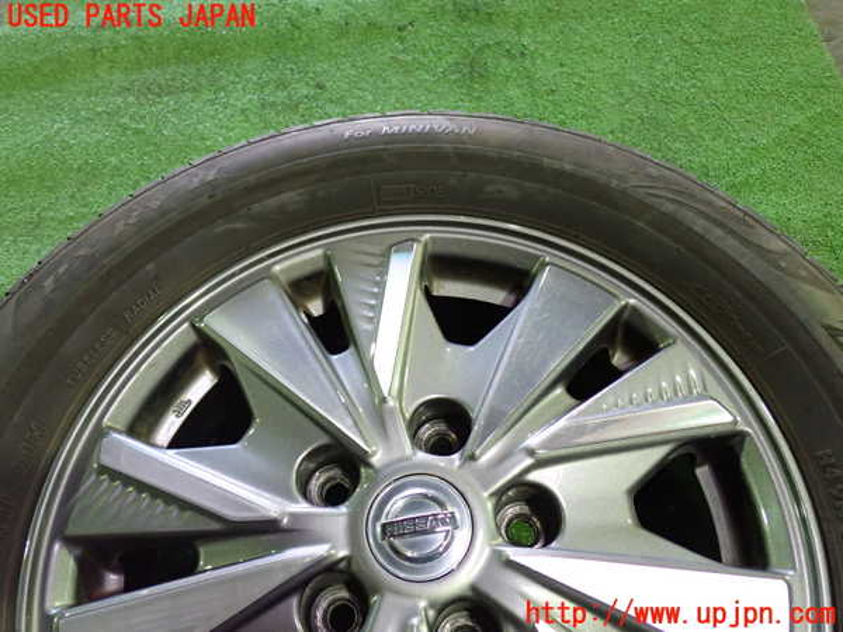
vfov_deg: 46.8
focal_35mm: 30
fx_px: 731
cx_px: 422
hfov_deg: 60.0
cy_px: 316
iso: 640
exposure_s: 1/30
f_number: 2.3
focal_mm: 5.4
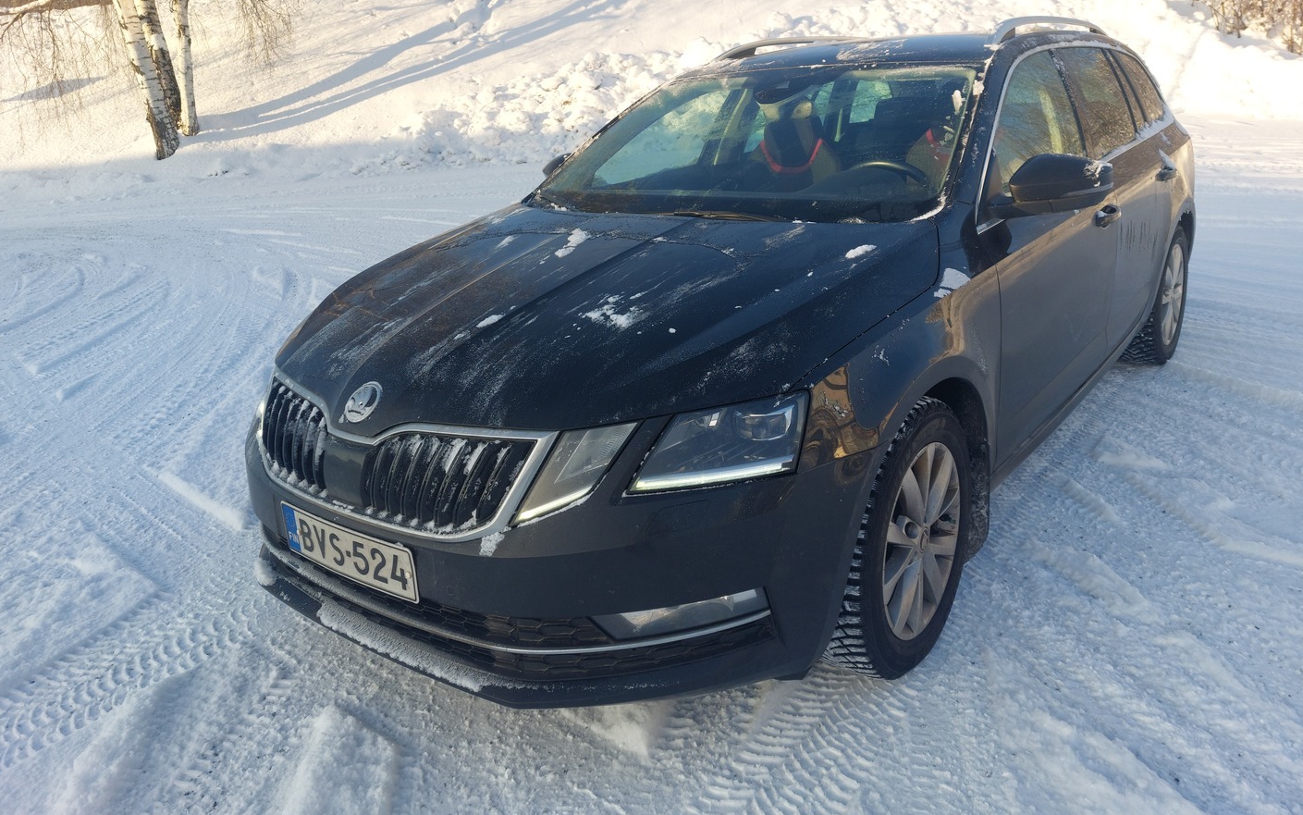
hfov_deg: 70.4
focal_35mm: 26
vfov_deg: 47.4
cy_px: 340
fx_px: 923
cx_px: 658
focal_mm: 5.23
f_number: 1.8
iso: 25
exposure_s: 1/368
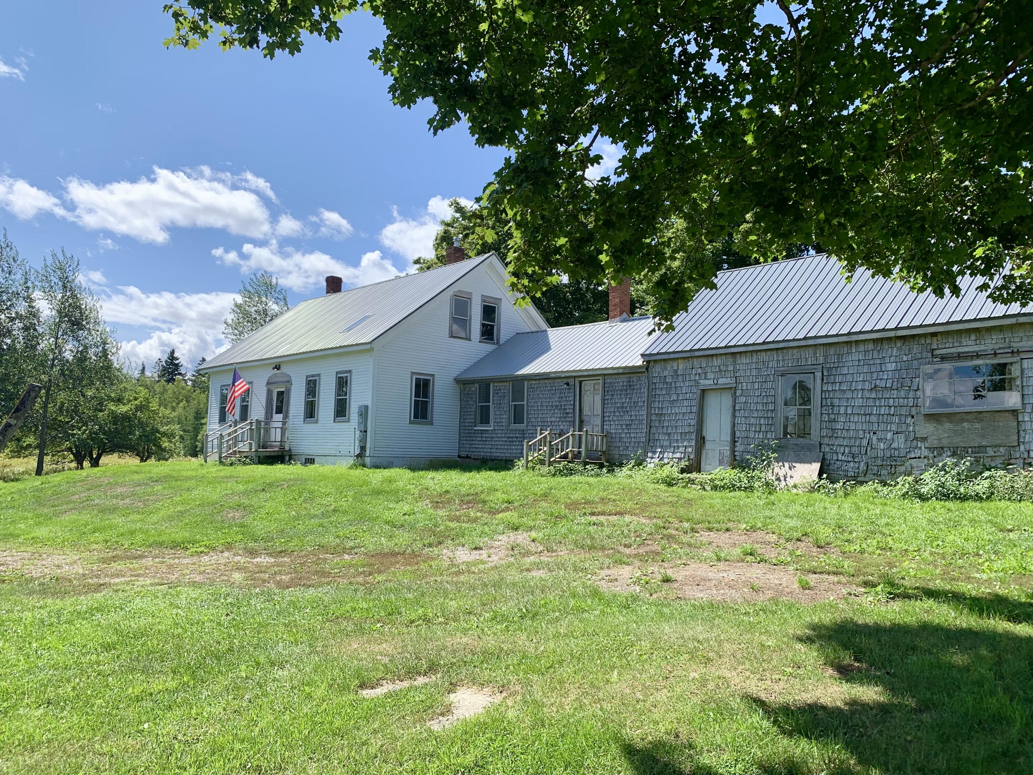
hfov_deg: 67.3
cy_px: 388
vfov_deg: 53.1
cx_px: 516
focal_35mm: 26
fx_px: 776
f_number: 1.8
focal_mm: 4.25
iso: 25
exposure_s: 1/1992
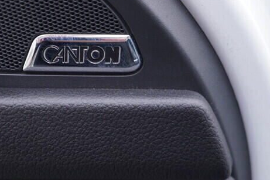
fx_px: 600
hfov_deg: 25.2
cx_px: 77
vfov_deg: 17.1
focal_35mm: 80
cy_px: 89
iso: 125
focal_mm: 24
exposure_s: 1/40
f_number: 2.8
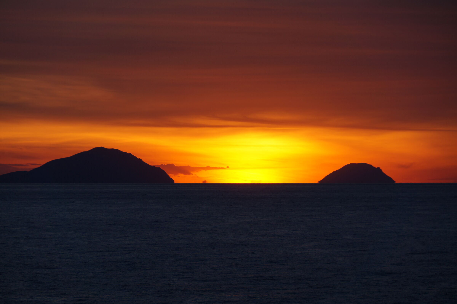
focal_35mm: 195
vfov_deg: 7.0
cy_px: 152
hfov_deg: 10.6
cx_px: 228
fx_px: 2474
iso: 100
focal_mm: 130
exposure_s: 1/250
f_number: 5.6
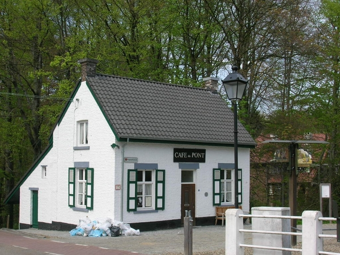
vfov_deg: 27.0
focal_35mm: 54
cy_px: 128
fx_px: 530
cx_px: 170
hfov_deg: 35.5
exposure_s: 1/168
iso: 50
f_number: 5.7
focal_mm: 9
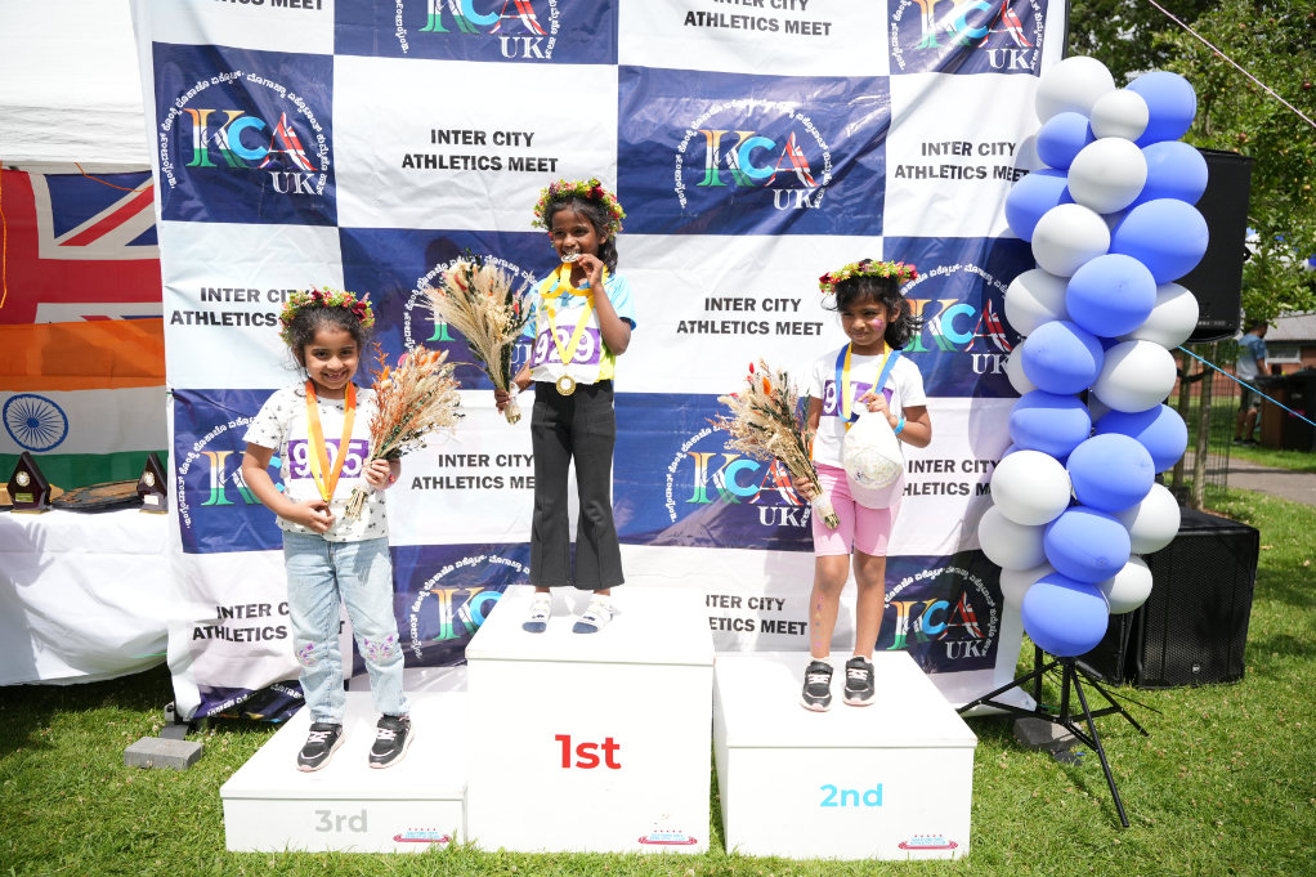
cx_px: 658
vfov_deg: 53.1
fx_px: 877
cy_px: 438
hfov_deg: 73.8
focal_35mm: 24
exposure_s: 1/4000
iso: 250
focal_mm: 24
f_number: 2.8
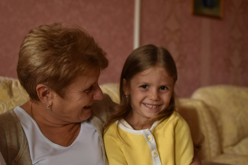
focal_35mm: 52
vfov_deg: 25.8
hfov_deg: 37.8
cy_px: 82
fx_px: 362
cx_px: 124
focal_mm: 35
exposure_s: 1/250
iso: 800
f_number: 2.5
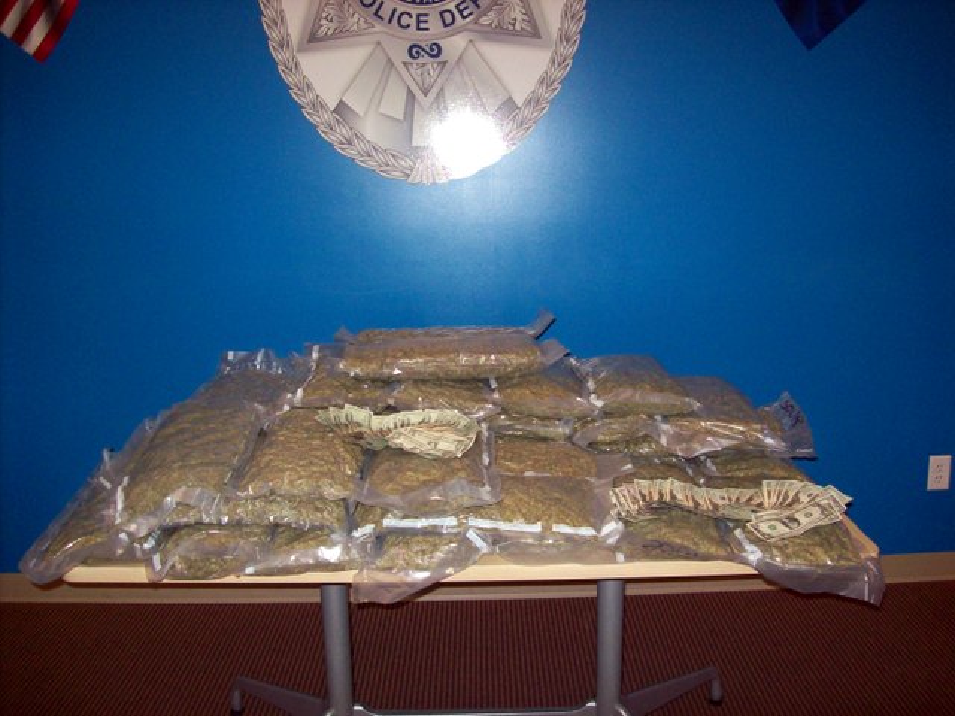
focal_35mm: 36
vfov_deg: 39.7
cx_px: 478
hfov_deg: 51.4
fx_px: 993
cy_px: 358
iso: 200
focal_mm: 6
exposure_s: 1/64
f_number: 2.7
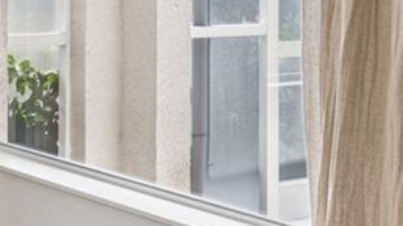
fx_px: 875
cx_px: -147
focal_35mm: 82
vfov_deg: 14.3
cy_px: -43
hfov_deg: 22.6
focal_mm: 10
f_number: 7.1
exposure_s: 1/20
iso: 100
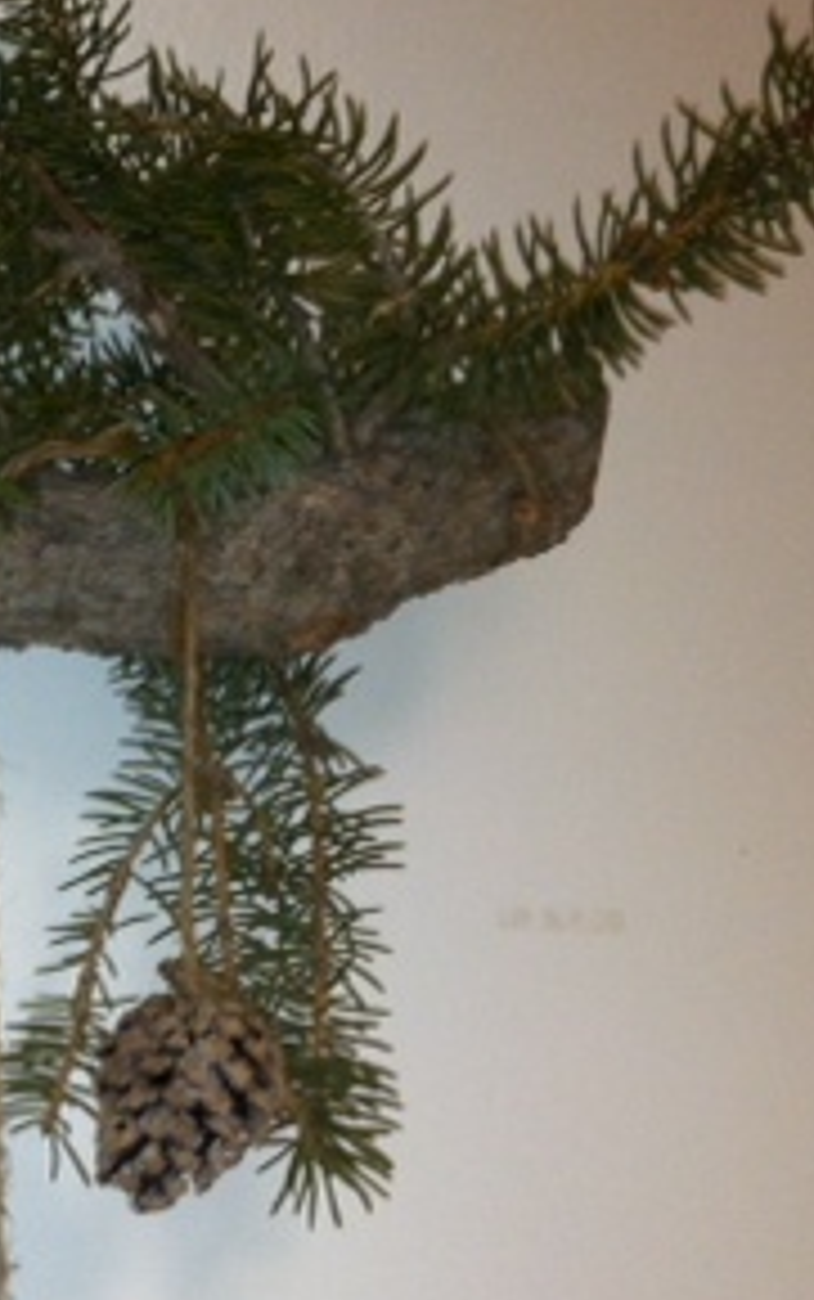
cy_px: 877
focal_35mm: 82
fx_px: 2906
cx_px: -526
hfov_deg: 14.5
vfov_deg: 25.1
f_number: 2.8
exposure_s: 1/24
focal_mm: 3.85
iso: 80
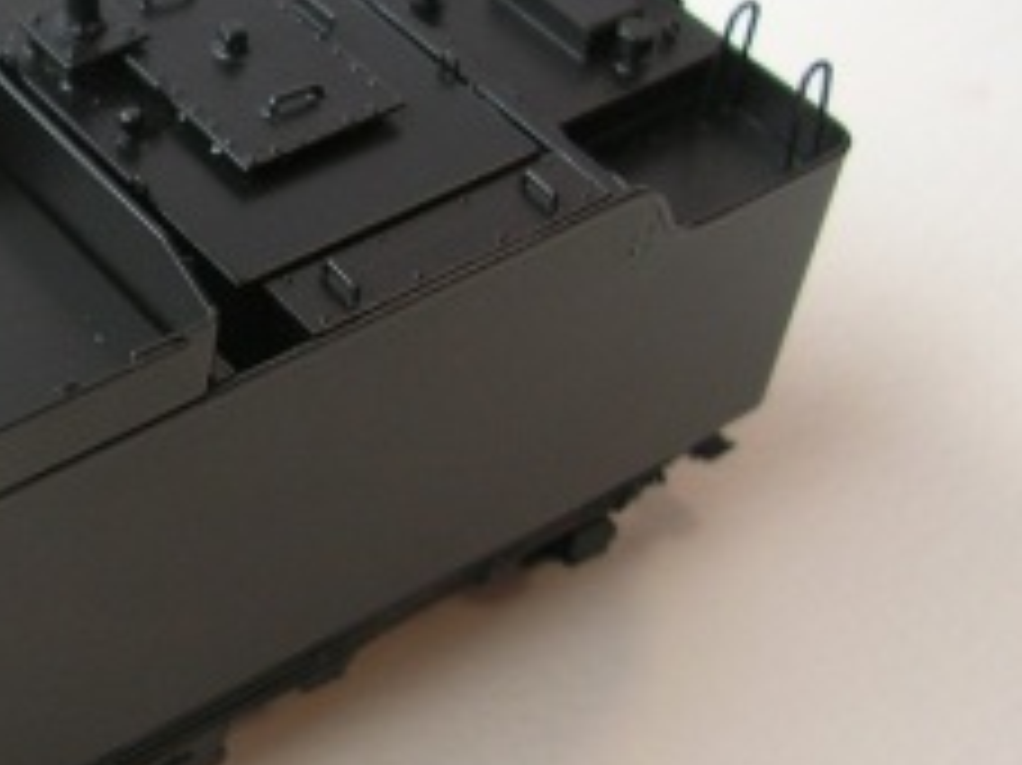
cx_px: -41
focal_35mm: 77
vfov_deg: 19.1
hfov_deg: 24.0
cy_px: 360
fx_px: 2272
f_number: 2.8
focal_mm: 5.8
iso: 50
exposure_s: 1/43
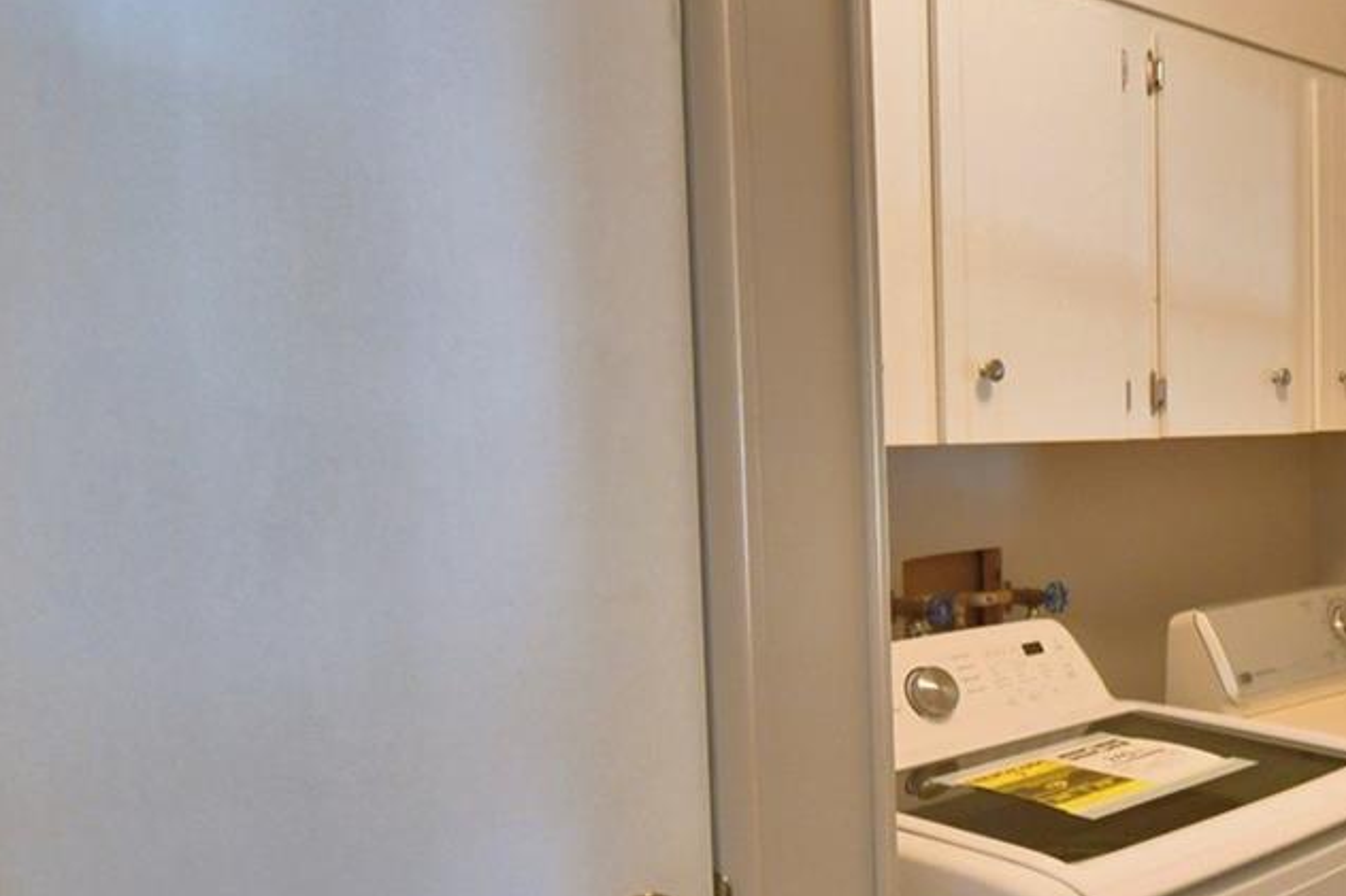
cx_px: 1191
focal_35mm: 38
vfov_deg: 34.9
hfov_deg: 46.2
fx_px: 1420
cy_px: 532
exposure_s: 1/30
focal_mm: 10
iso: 900
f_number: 4.5
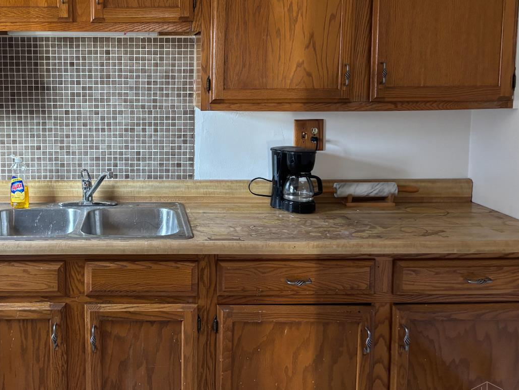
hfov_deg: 47.5
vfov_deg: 37.4
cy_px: 137
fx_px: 570
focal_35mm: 38
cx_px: 144
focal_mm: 5.96
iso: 250
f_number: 1.6
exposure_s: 1/60
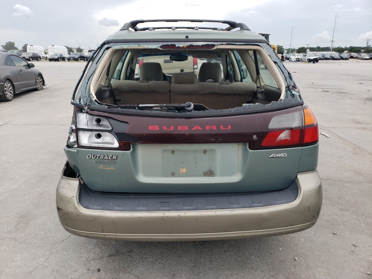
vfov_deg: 53.1
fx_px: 279
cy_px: 140
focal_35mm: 26
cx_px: 186
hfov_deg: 67.3
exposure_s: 1/1667
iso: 50
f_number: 1.5
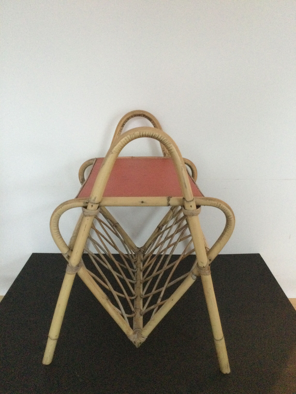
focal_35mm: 31
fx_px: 353
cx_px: 148
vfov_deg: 58.4
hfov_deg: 45.4
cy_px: 197
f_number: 2.4
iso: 500
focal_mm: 3.3
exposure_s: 1/17
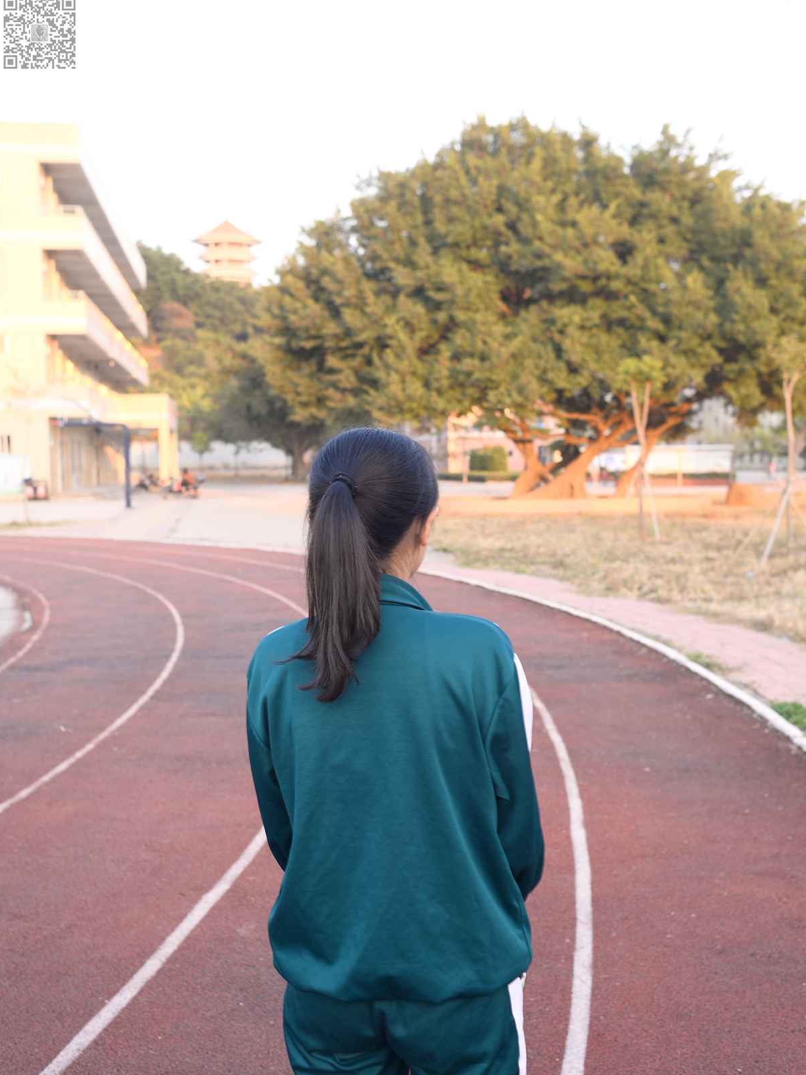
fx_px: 1180
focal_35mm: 38
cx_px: 402
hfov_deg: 37.7
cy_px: 597
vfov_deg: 48.9
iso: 100
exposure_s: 1/30
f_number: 5.6
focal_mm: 35
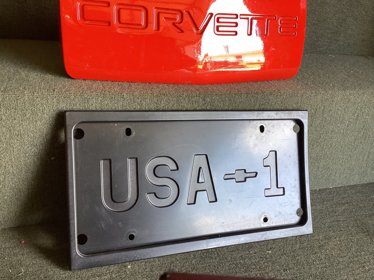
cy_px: 140
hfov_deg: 58.3
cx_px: 187
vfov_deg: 45.4
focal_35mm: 31
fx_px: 335
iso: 100
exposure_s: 1/50
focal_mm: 3.3
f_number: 2.4
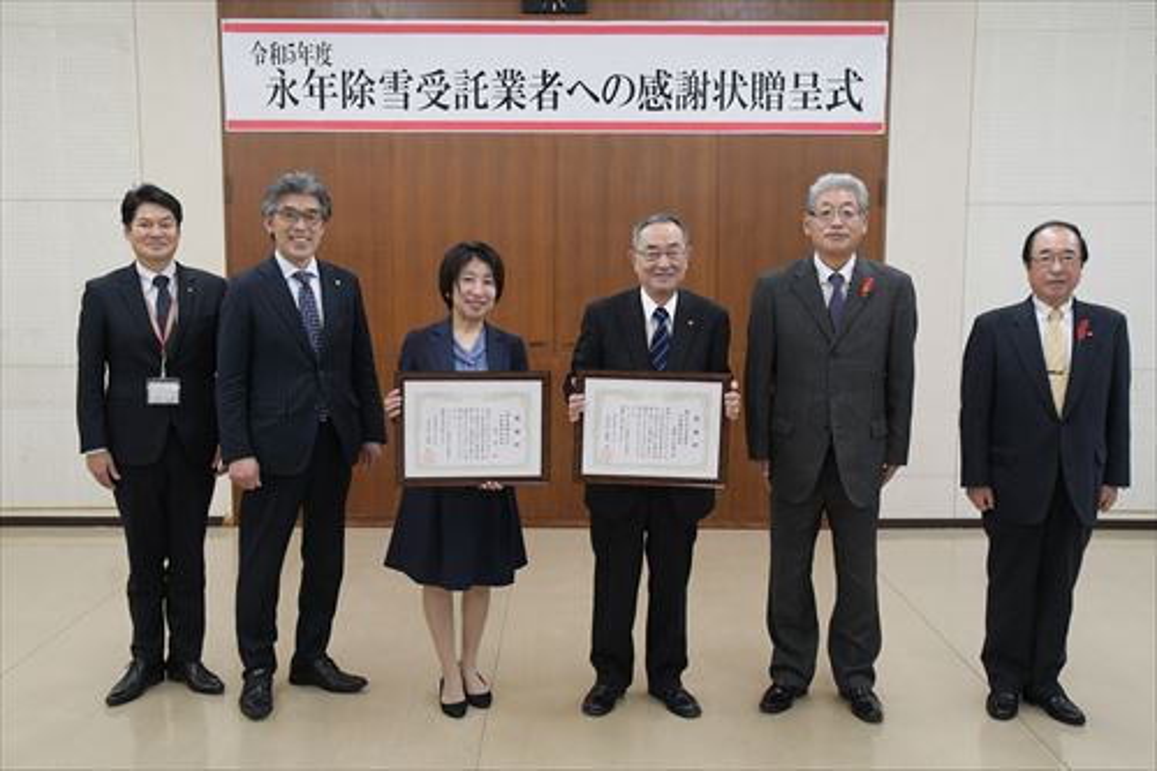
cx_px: 578
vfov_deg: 36.8
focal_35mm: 36
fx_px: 1157
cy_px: 386
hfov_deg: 53.1
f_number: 6.3
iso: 3200
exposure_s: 1/160
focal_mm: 24
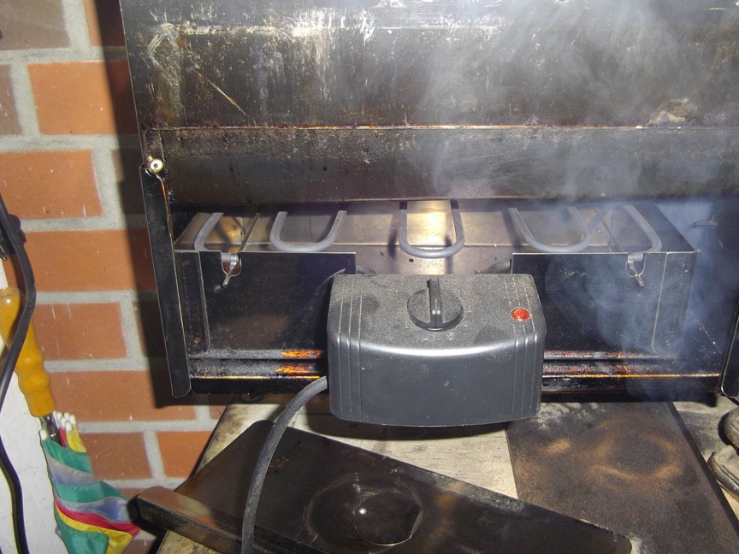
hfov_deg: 56.5
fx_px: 683
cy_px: 256
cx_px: 428
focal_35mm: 32
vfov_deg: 44.1
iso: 112
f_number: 3.2
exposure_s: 1/50
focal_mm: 4.9
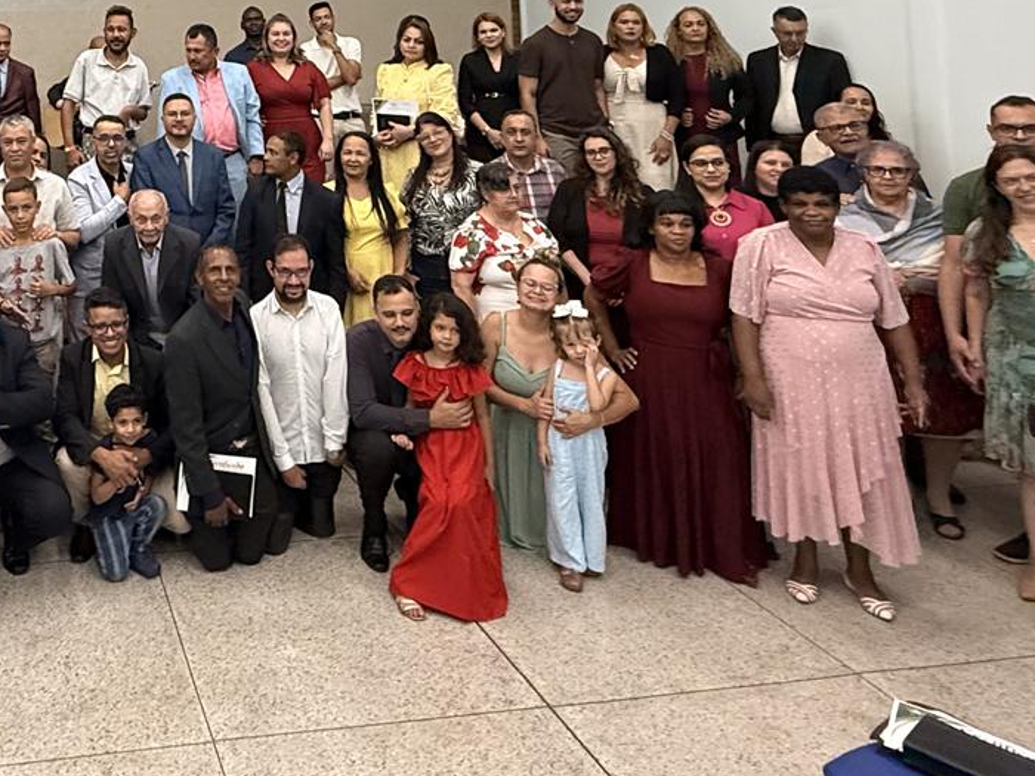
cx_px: 105
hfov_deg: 50.4
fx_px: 957
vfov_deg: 39.1
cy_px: 3
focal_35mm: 32
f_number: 2.2
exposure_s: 1/120
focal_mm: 2.22
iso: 640
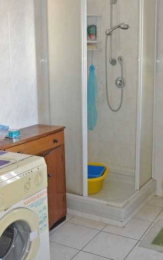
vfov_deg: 43.5
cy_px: 125
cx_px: 91
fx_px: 327
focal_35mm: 46
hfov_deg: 28.0
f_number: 4.2
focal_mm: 15.7
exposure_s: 1/60
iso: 2200
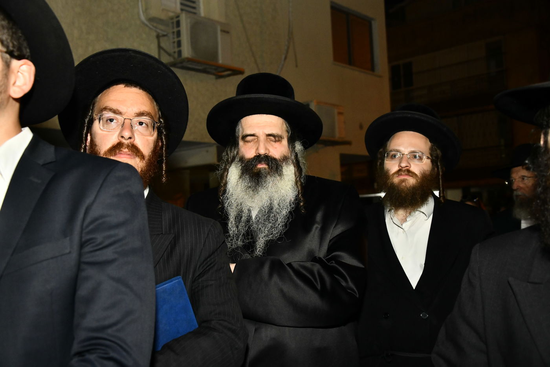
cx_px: 275
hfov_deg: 48.5
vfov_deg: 33.4
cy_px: 184
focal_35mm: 40
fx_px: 611
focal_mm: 40
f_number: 5.6
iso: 2000
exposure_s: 1/100
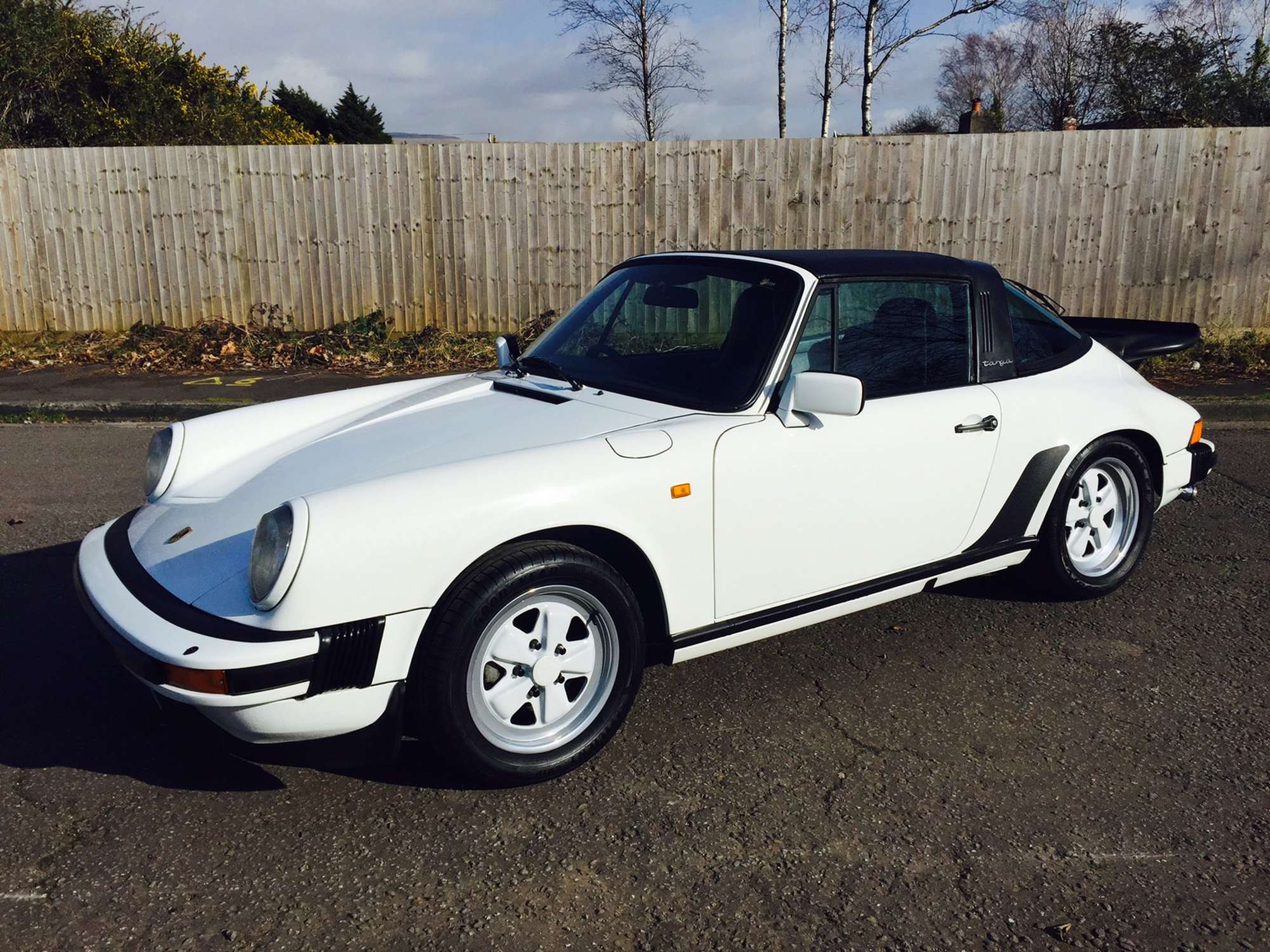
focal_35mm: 29
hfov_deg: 61.7
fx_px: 1064
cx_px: 635
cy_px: 476
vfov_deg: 48.2
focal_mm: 4.15
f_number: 2.2
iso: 32
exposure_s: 1/4950
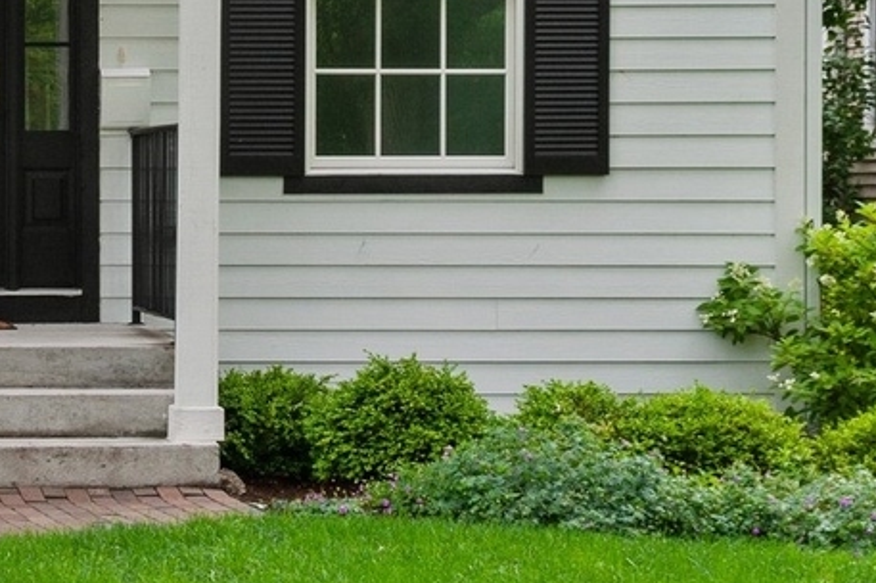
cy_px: -267
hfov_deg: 13.8
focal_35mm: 142
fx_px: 3453
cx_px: -299
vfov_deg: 9.4
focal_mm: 40
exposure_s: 1/250
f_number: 8
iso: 200
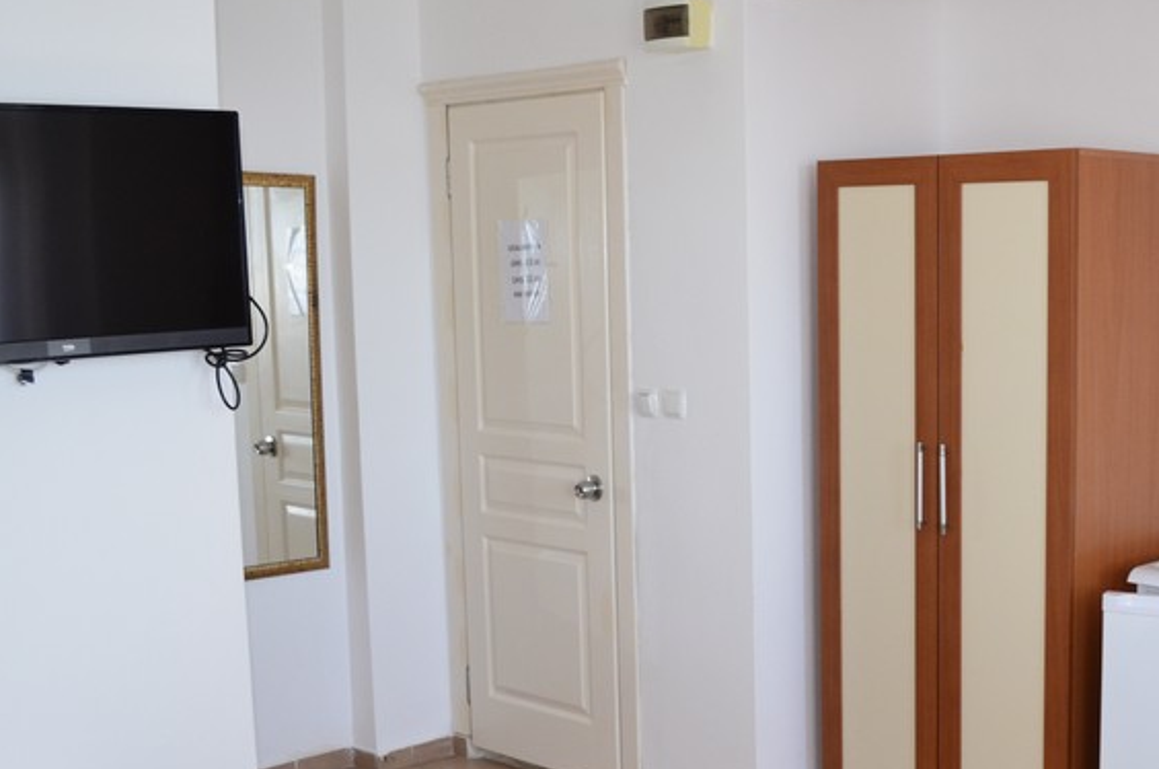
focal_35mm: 49
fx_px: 1575
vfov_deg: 27.2
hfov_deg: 39.3
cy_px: 522
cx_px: 867
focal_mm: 18
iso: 1000
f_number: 4
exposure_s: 1/180
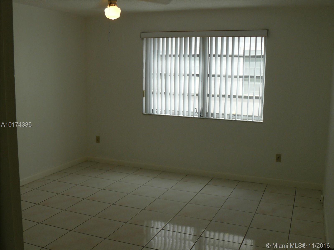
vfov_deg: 39.7
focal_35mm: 36
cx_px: 167
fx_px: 347
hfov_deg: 51.4
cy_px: 125
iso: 100
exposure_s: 1/100
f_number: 3.6
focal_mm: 6
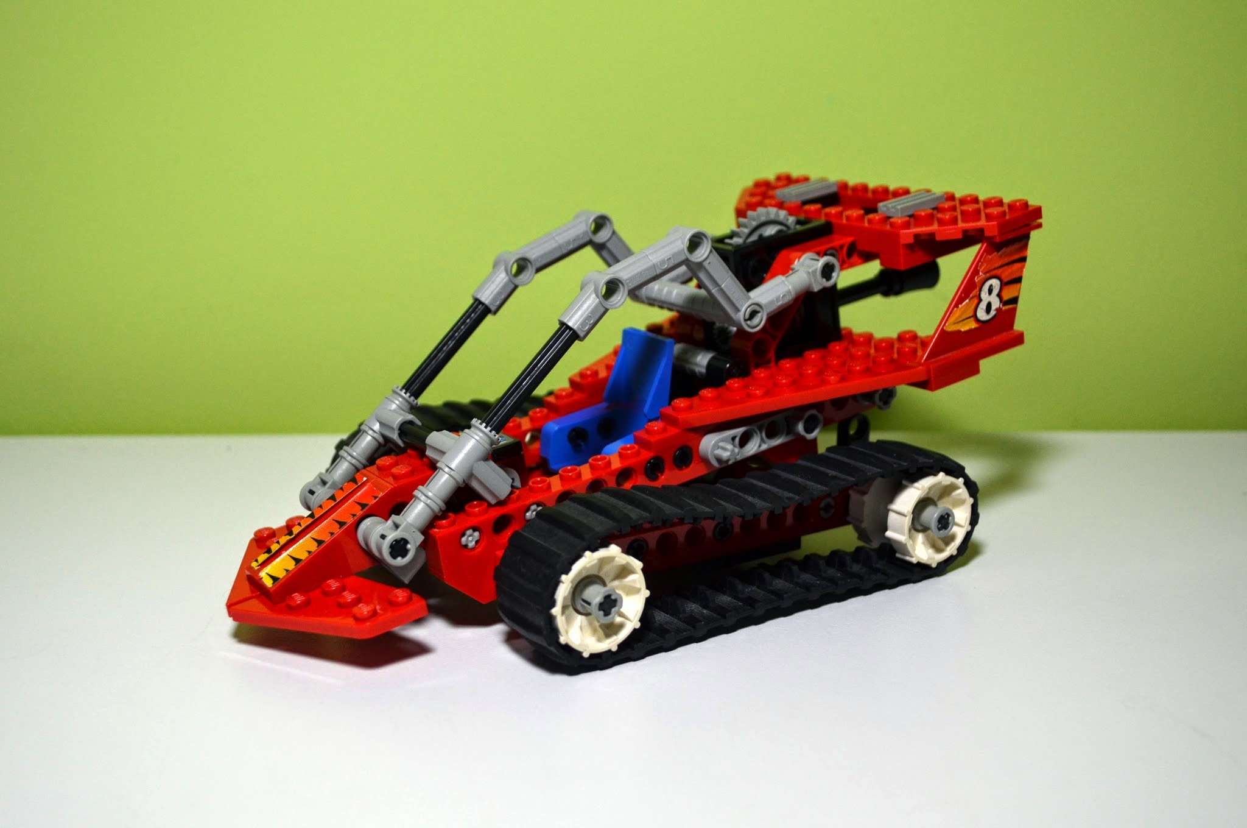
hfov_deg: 49.6
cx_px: 624
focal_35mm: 39
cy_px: 414
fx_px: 1349
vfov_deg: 34.1
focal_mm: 26
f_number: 4.5
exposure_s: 1/80
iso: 400
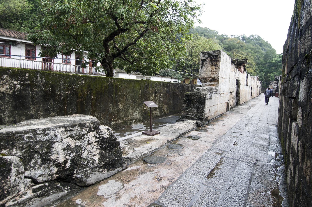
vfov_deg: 67.2
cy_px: 104
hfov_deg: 90.1
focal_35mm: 18
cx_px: 156
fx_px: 156
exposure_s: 1/160
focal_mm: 12
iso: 200
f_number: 7.1
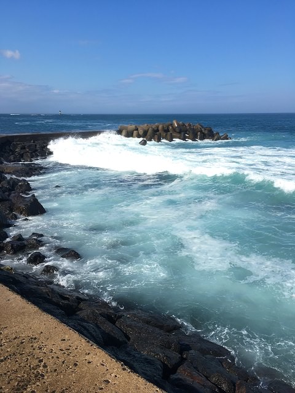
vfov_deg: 61.7
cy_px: 196
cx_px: 148
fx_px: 330
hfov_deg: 48.2
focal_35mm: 29
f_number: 2.2
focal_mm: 4.15
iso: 25
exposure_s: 1/1508
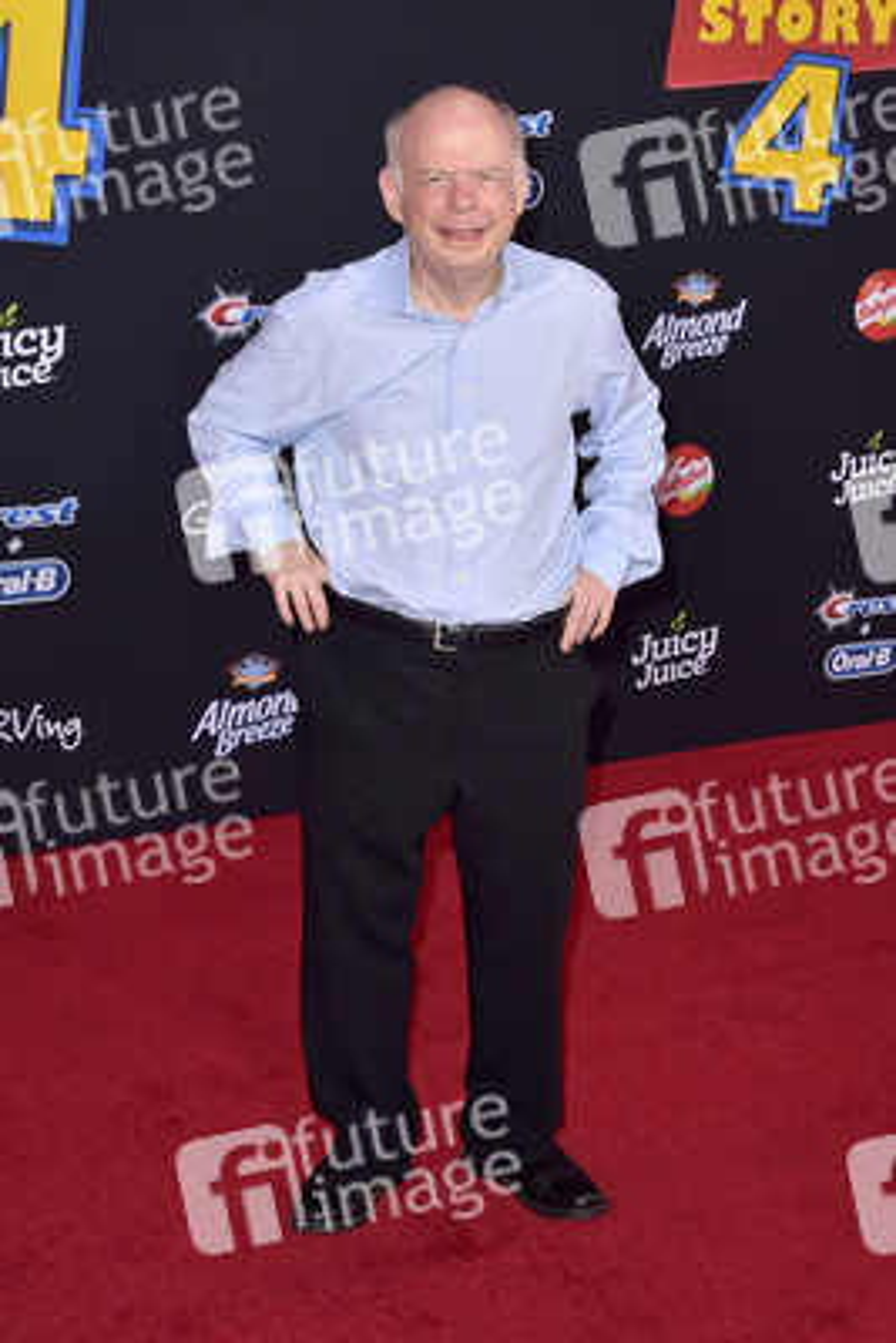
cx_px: 448
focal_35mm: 58
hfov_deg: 23.4
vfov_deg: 34.5
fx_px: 2163
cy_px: 672
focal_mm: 58
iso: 500
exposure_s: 1/250
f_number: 7.1
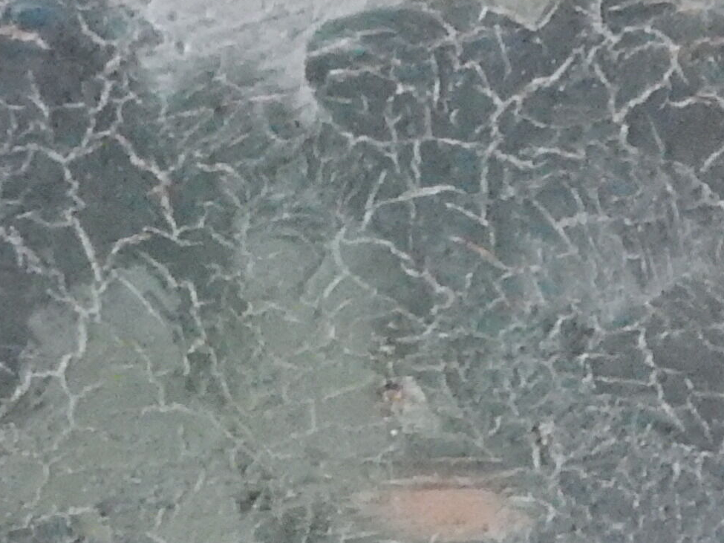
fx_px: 5040
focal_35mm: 241
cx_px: 269
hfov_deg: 8.2
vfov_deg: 6.0
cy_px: -439
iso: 1600
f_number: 4.5
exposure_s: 1/40
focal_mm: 9
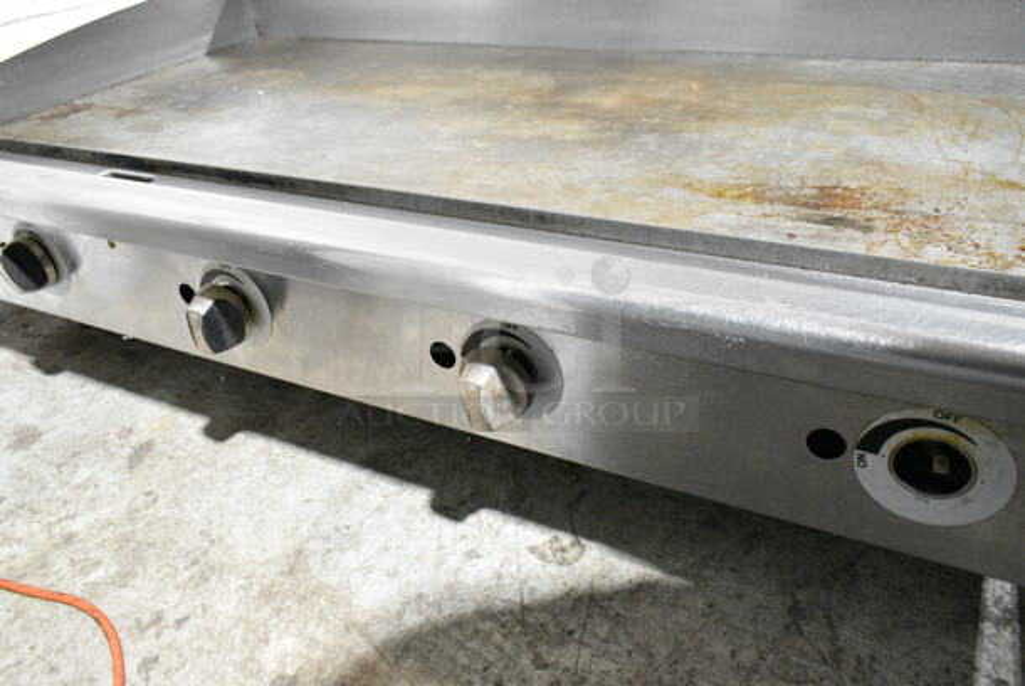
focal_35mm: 27
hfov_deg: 67.3
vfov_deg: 48.0
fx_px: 769
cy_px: 343
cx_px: 512
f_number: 5.6
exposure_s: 1/125
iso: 6400
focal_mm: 18
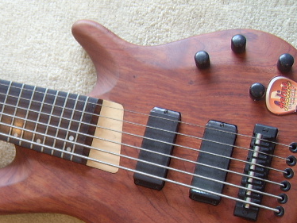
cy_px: 150
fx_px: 455
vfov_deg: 27.4
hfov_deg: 35.9
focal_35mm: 53
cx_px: 106
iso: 100
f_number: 2.7
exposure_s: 1/5
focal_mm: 8.13
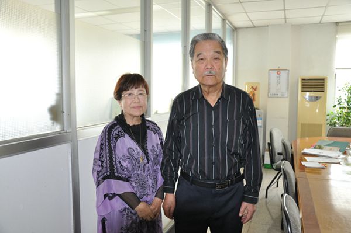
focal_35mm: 32
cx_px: 176
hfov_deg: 59.5
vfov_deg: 41.6
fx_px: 307
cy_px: 116
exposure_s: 1/80
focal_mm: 21
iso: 800
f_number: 4
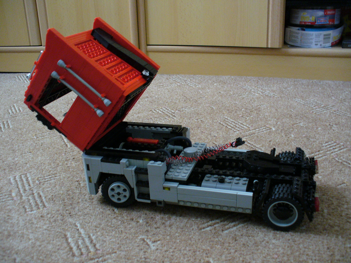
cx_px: 176
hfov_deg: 50.1
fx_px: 375
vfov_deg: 38.7
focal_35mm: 37
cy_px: 132
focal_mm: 6.1
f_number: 2.8
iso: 200
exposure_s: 1/15
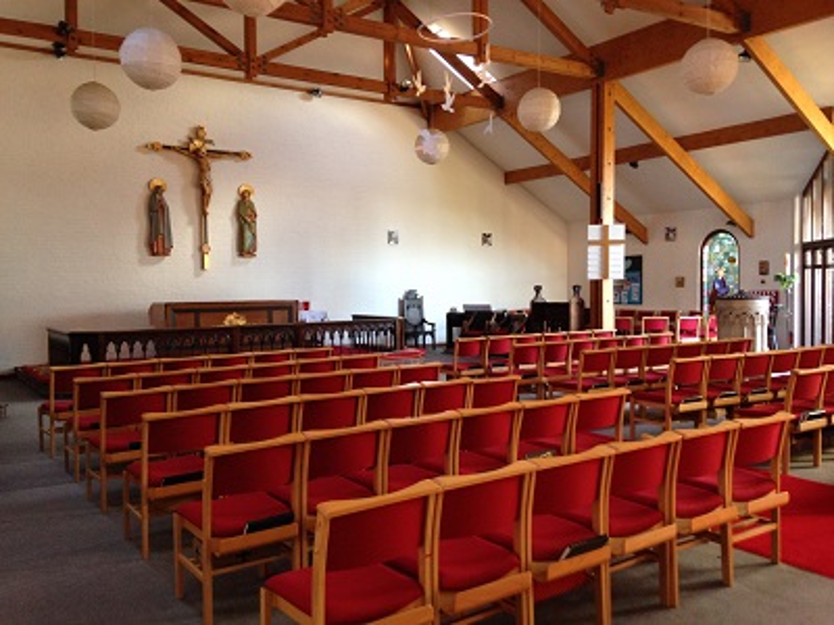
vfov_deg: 42.9
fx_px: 795
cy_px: 312
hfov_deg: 55.4
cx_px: 417
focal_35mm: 33
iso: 125
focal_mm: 4.12
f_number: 2.4
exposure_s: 1/20
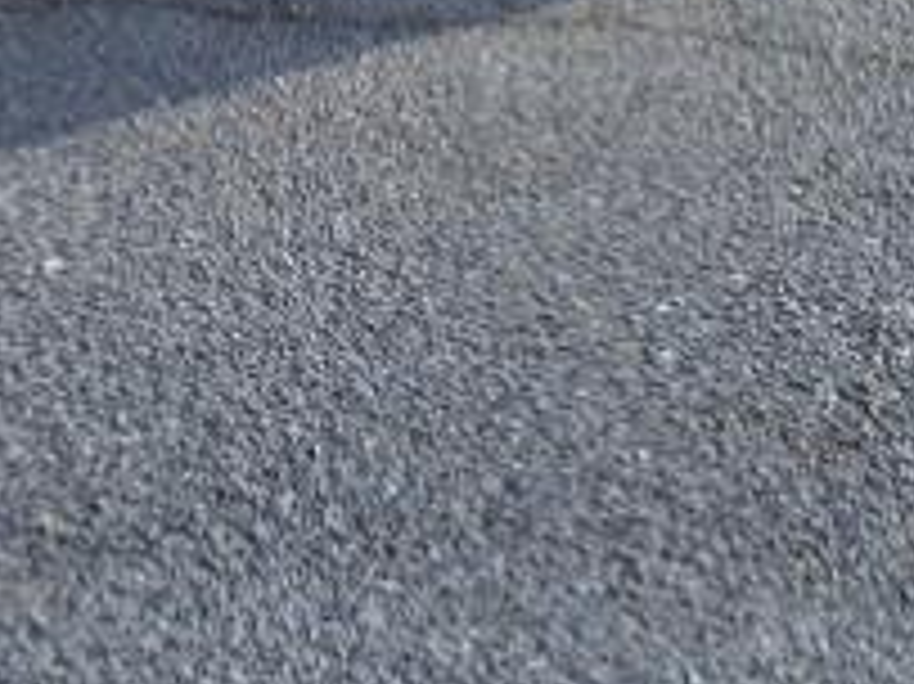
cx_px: -293
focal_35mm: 136
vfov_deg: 9.8
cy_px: -860
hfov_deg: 13.9
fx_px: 3589
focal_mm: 3.58
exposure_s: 1/1250
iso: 40
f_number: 1.9
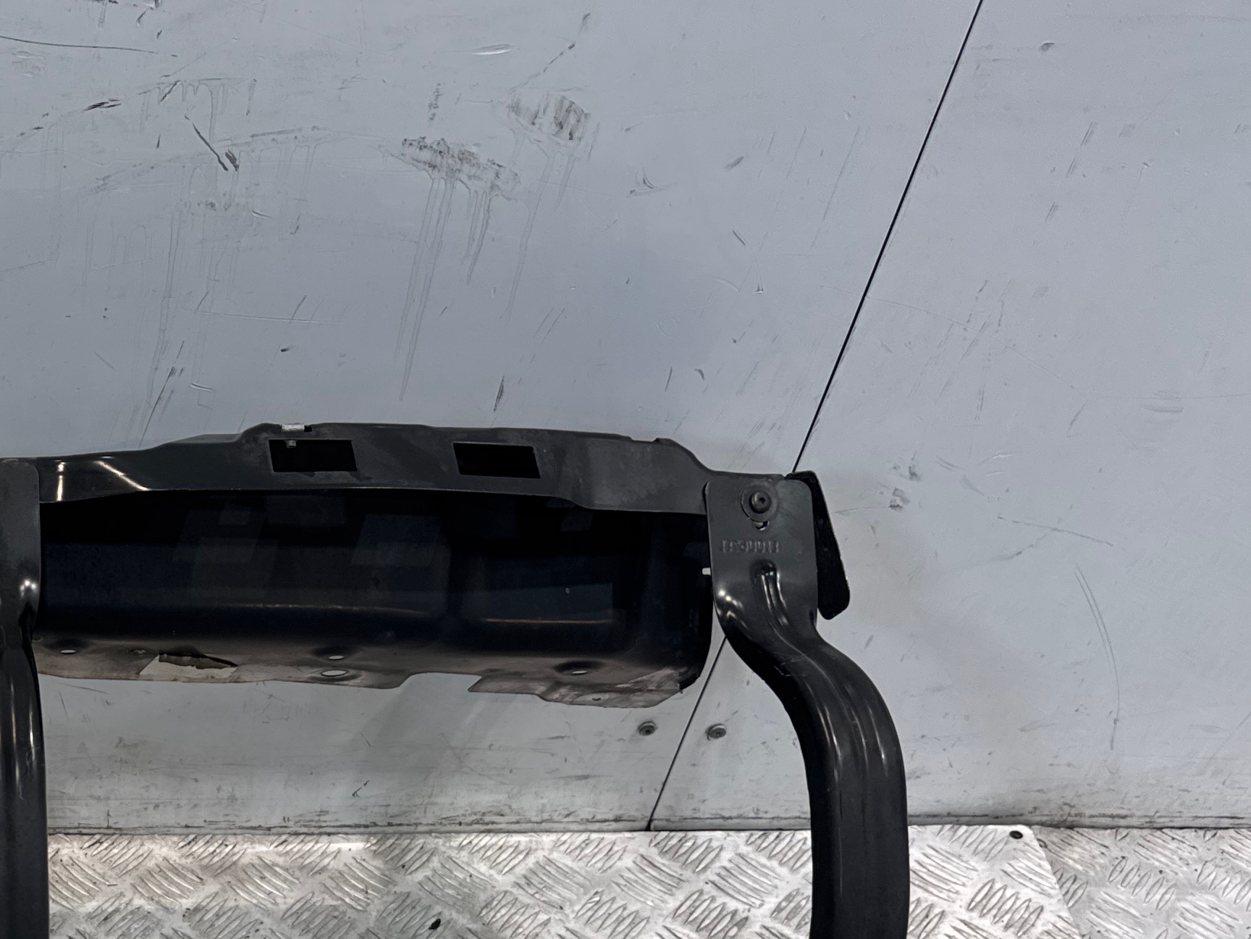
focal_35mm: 56
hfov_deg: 31.2
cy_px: 875
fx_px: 2024
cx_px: -59
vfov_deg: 25.2
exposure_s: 1/121
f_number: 1.78
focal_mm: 6.76
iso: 64
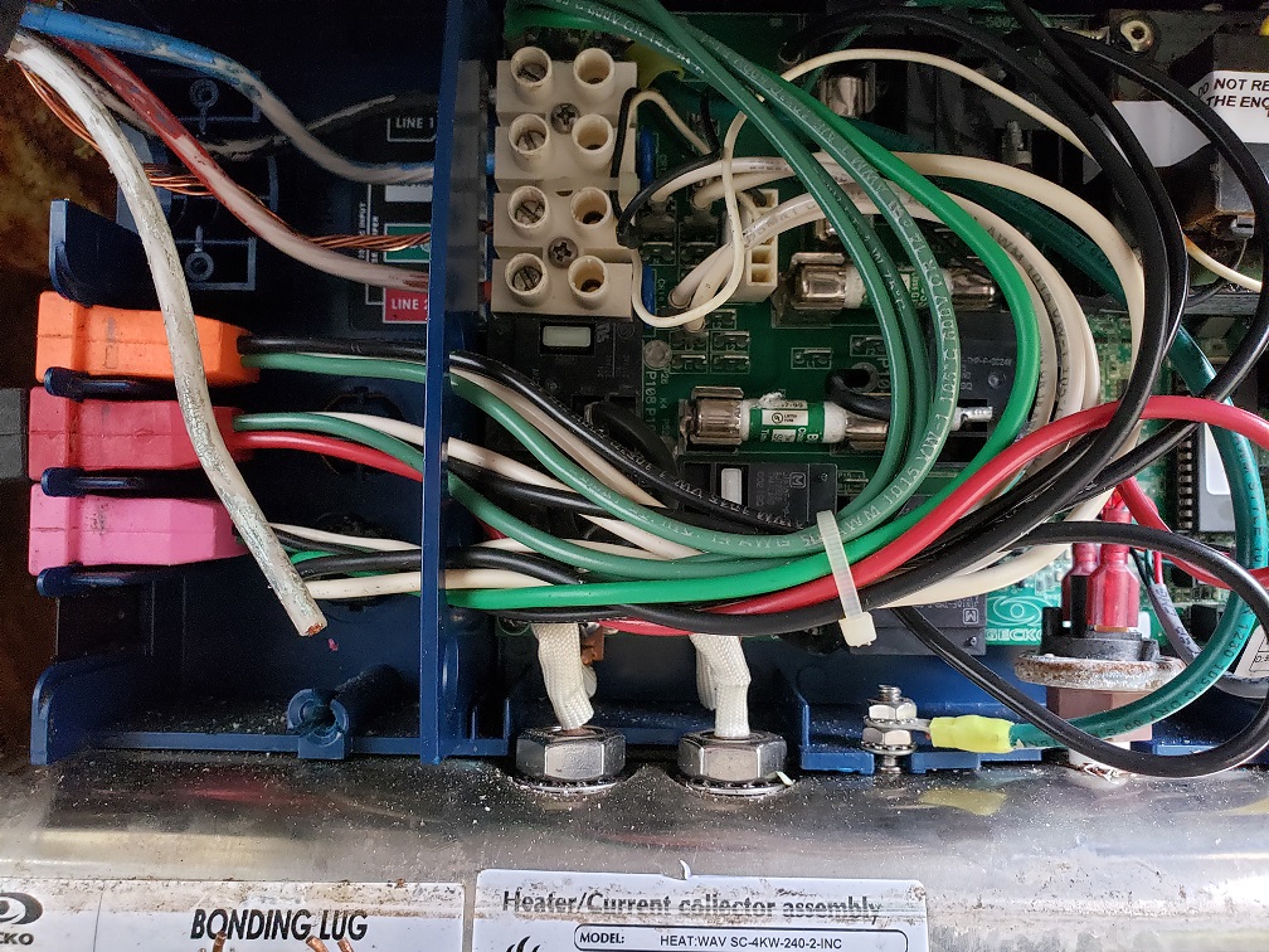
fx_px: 953
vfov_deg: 53.1
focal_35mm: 26
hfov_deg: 67.3
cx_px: 634
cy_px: 476
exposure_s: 1/60
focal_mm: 4.3
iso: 640
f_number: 2.4
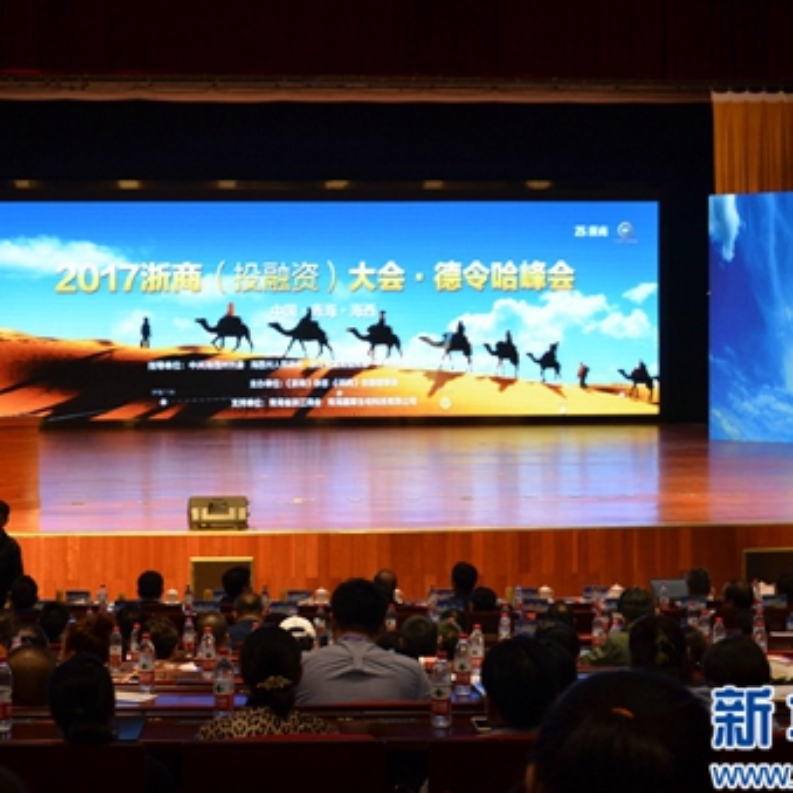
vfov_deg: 27.3
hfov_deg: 27.1
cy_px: 343
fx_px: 1633
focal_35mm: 63
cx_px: 257
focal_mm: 28
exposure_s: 1/60
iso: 450
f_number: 4
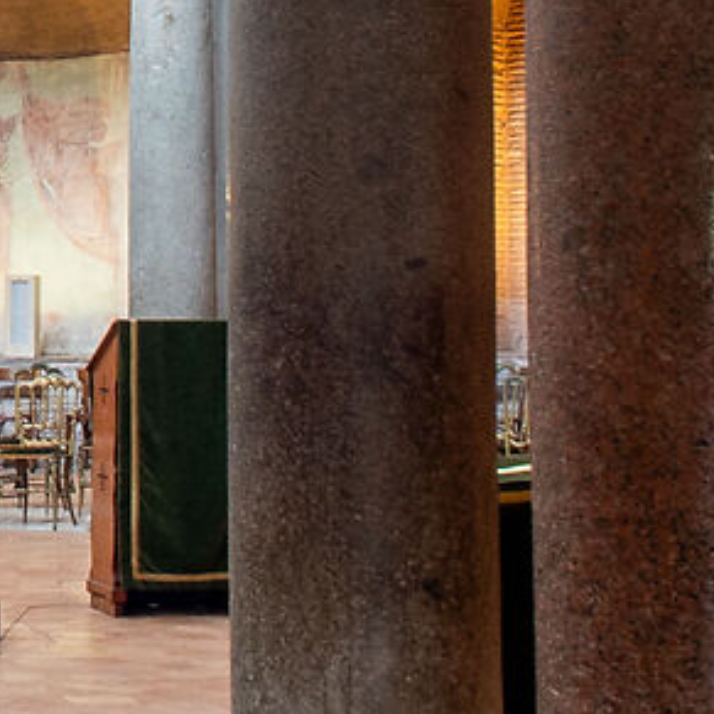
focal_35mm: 105
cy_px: -596
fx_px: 2450
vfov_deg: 14.5
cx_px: -579
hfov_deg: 14.5
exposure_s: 3
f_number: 11
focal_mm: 15
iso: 400
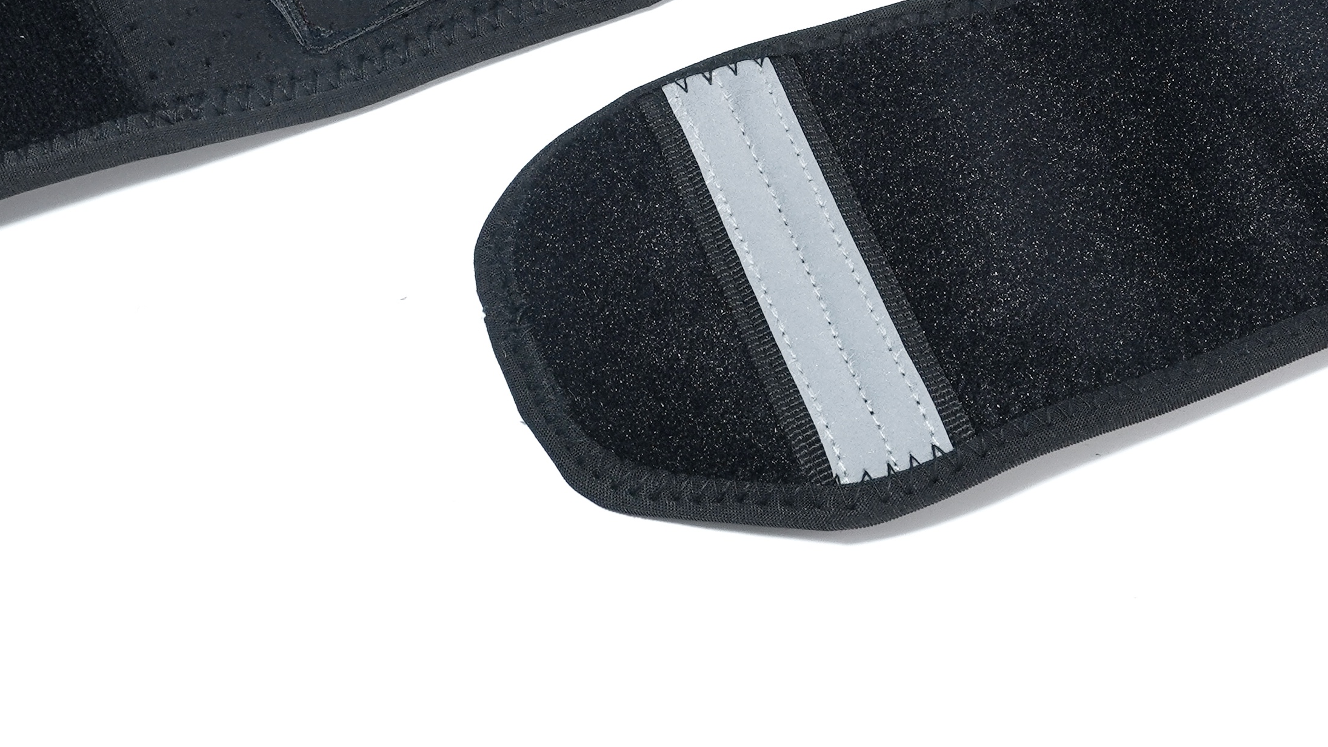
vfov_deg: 10.9
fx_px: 3838
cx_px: 866
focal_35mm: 109
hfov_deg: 19.6
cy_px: -176
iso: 400
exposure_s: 1/50
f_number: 14
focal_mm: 38
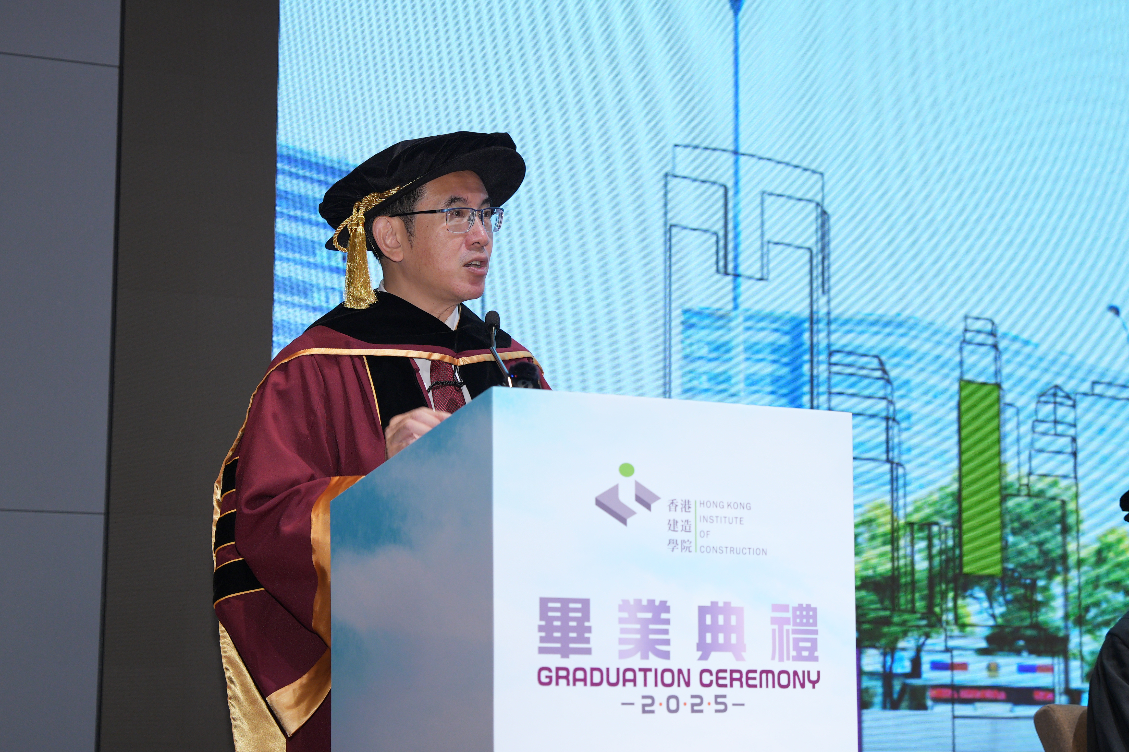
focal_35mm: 78
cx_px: 564
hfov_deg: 26.0
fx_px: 2446
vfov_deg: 17.5
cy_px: 376
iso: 500
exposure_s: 1/100
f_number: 2.8
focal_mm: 52
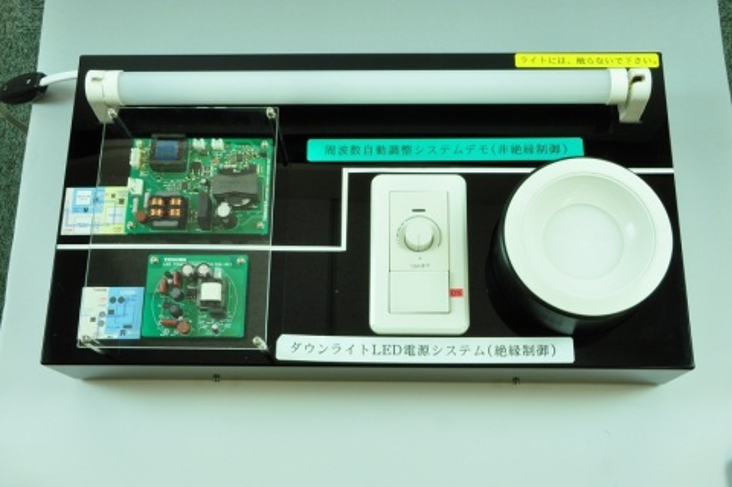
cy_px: 244
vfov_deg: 31.8
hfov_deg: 46.4
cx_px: 366
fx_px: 853
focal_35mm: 42
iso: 400
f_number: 25
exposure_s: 1/1.6
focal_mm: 28
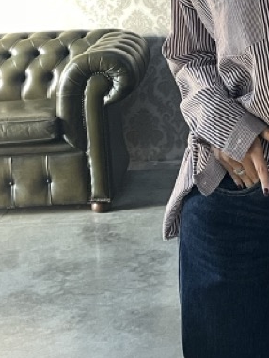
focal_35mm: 84
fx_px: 870
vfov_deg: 22.4
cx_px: 388
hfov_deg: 16.3
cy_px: 2
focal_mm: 5.1
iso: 125
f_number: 1.6
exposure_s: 1/61
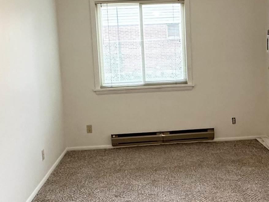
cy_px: 82
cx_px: 167
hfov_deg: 38.7
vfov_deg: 29.6
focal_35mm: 49
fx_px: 381
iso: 200
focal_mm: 2.22
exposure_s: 1/60
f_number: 2.2
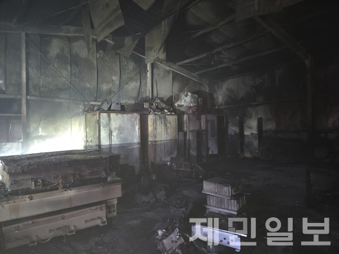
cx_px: 170
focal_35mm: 23
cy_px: 127
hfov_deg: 73.9
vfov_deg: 58.9
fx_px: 225
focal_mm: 5.4
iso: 6400
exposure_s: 1/8
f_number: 1.8
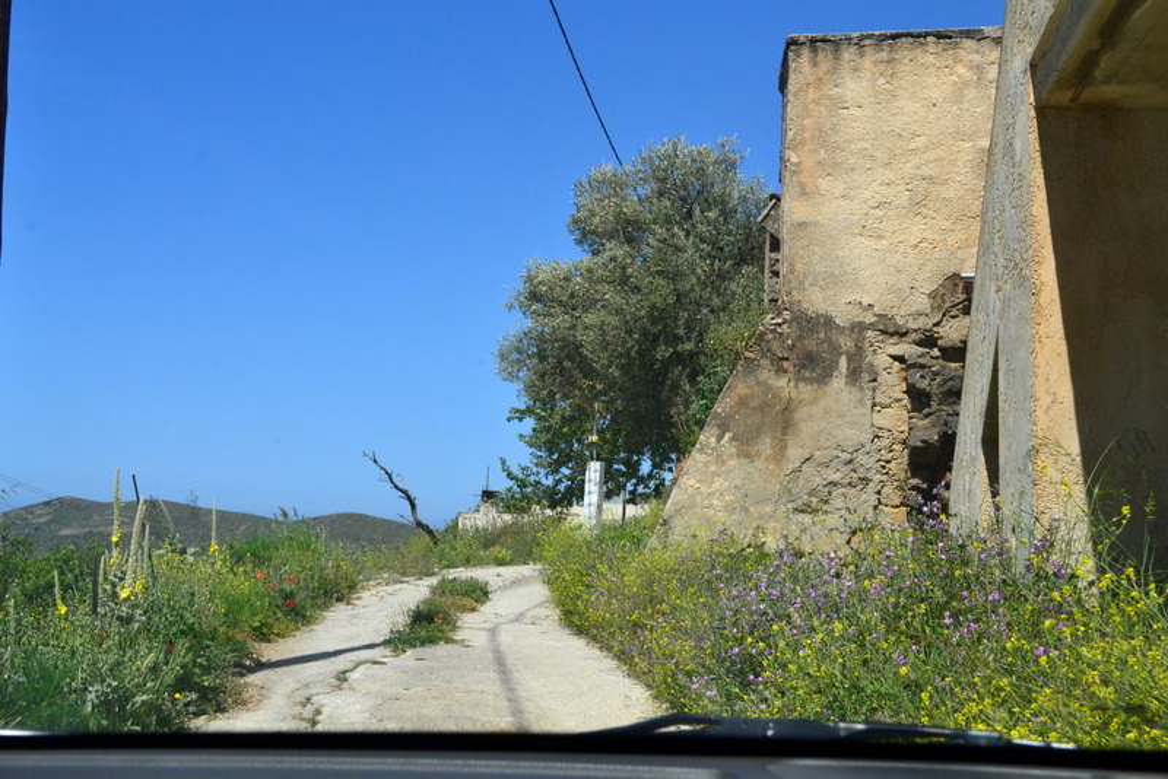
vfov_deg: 30.9
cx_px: 584
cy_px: 390
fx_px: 1412
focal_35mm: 44
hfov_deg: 44.9
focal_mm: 29
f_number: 11
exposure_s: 1/500
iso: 360
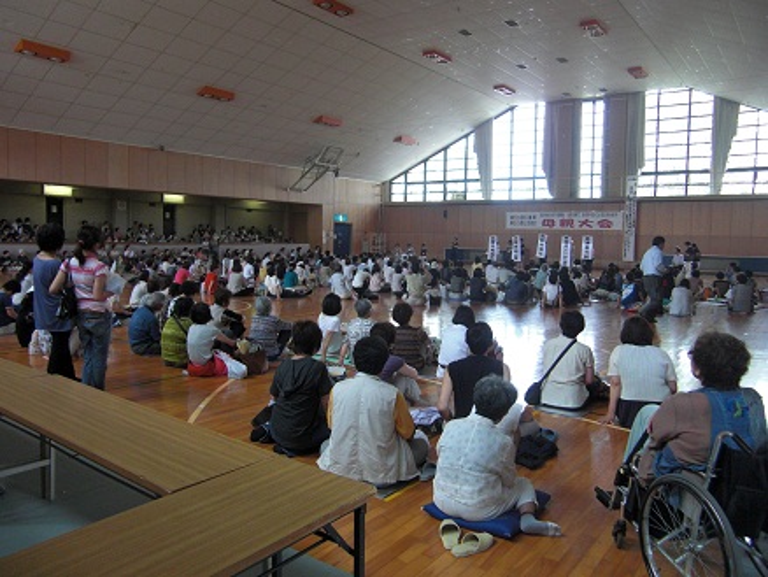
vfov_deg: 49.8
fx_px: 622
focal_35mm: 28
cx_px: 384
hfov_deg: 63.4
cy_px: 288
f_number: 2.6
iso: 200
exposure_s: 1/100
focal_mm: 4.9
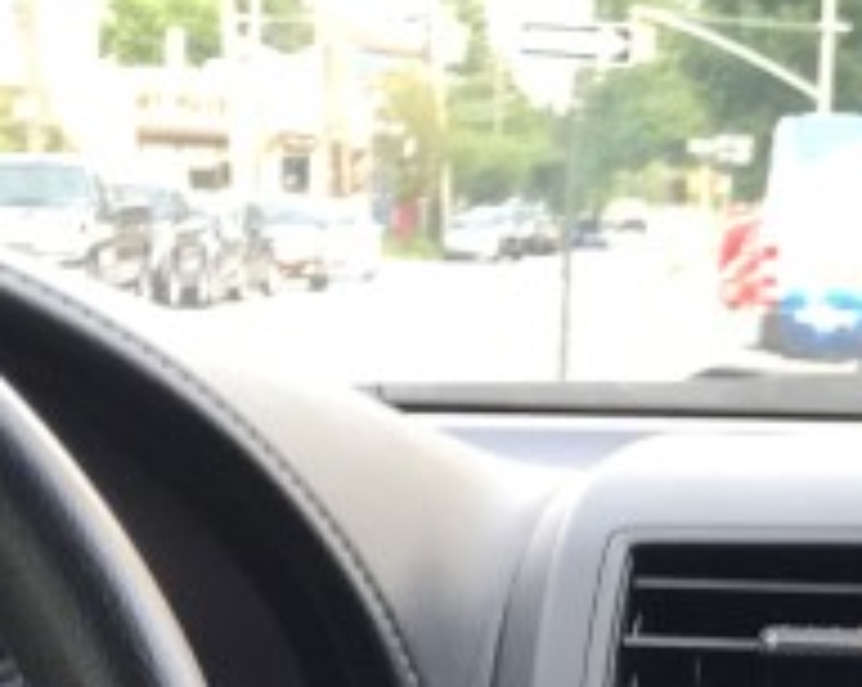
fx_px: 3719
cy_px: 1123
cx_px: 925
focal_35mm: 146
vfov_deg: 10.1
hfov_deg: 13.0
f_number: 1.8
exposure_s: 1/40
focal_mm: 3.99
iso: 25
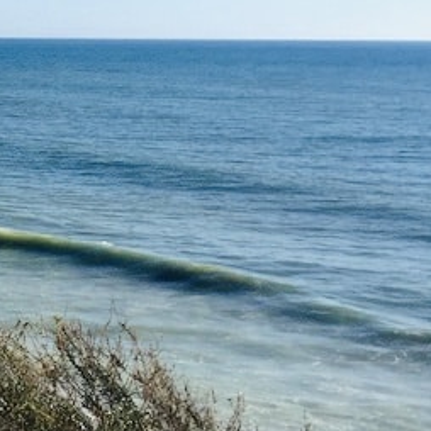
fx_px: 1423
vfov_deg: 17.1
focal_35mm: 101
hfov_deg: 15.1
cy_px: 117
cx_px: -333
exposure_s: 1/2198
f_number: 2.2
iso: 32
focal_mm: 4.15
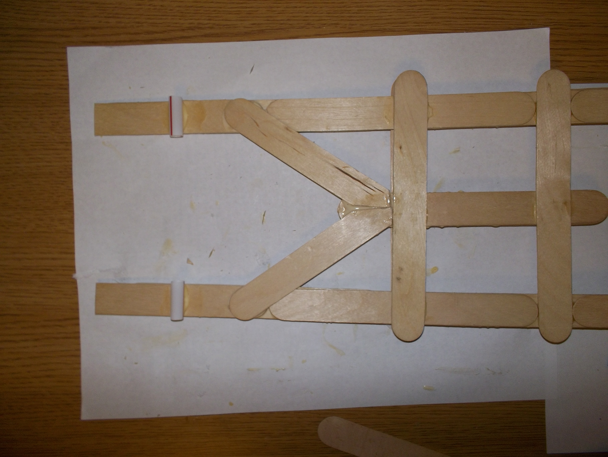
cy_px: 228
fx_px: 510
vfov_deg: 48.3
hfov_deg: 61.6
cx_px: 304
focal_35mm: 29
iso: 80
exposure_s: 1/30
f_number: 3.3
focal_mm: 4.1
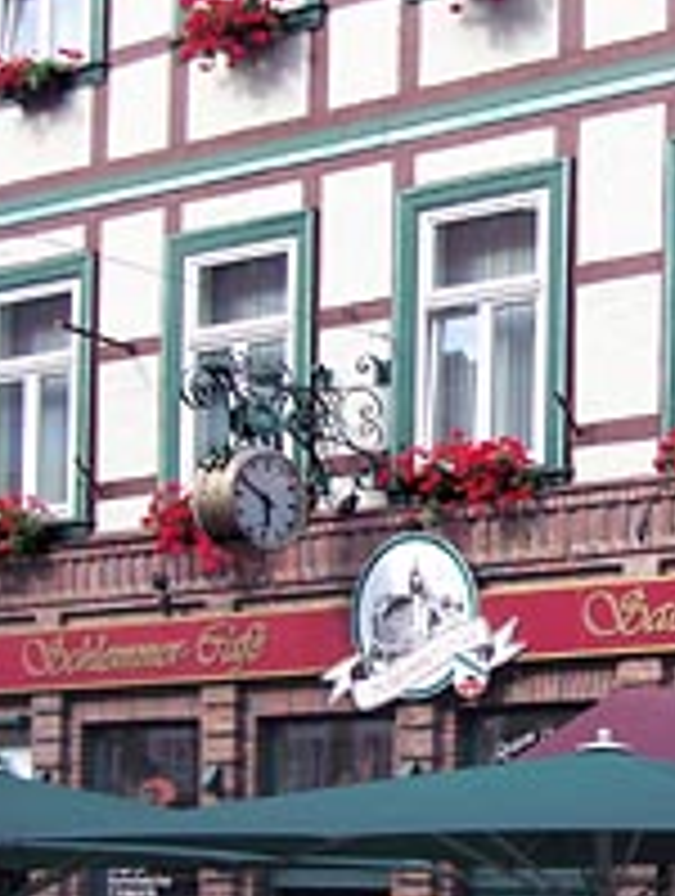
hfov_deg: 18.0
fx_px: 2099
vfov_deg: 24.1
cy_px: 376
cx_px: 574
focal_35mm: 81
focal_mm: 6.3
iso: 64
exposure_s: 1/320
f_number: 2.8
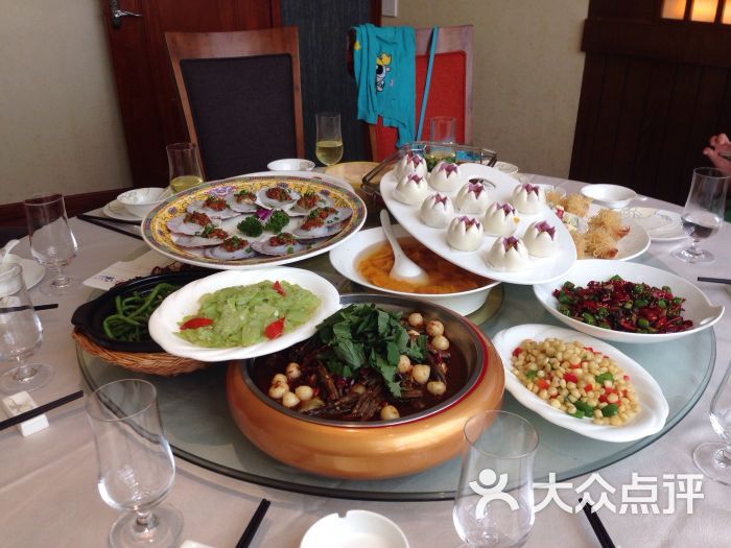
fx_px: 697
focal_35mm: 33
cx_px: 366
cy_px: 274
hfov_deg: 55.4
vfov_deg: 42.9
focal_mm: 4.12
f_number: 2.4
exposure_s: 1/120
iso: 80
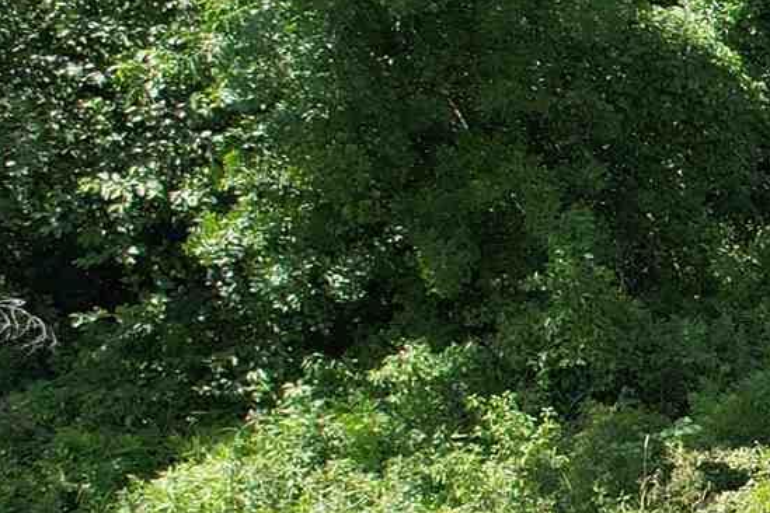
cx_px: 1940
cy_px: 391
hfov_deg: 12.4
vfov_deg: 11.1
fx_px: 2631
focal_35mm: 123
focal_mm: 8.38
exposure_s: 1/500
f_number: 2.8
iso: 100
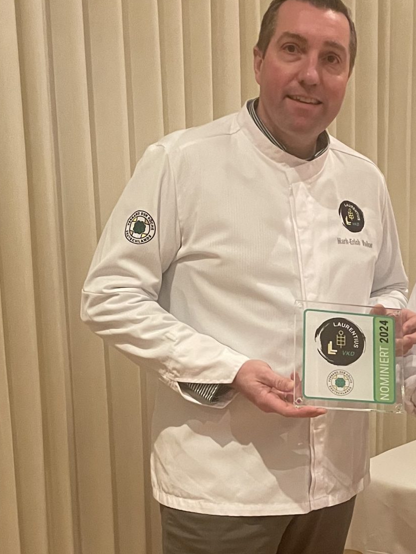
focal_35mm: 60
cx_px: 410
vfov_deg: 31.9
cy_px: 379
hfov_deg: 23.5
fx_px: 961
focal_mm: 4.2
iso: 500
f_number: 1.6
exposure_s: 1/33
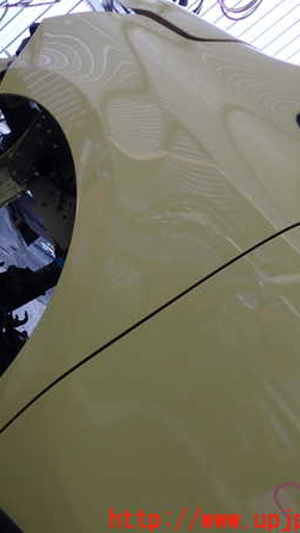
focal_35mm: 44
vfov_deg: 46.4
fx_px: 622
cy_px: 266
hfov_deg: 26.1
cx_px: 20
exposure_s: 1/60
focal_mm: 5.4
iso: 125
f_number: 2.3
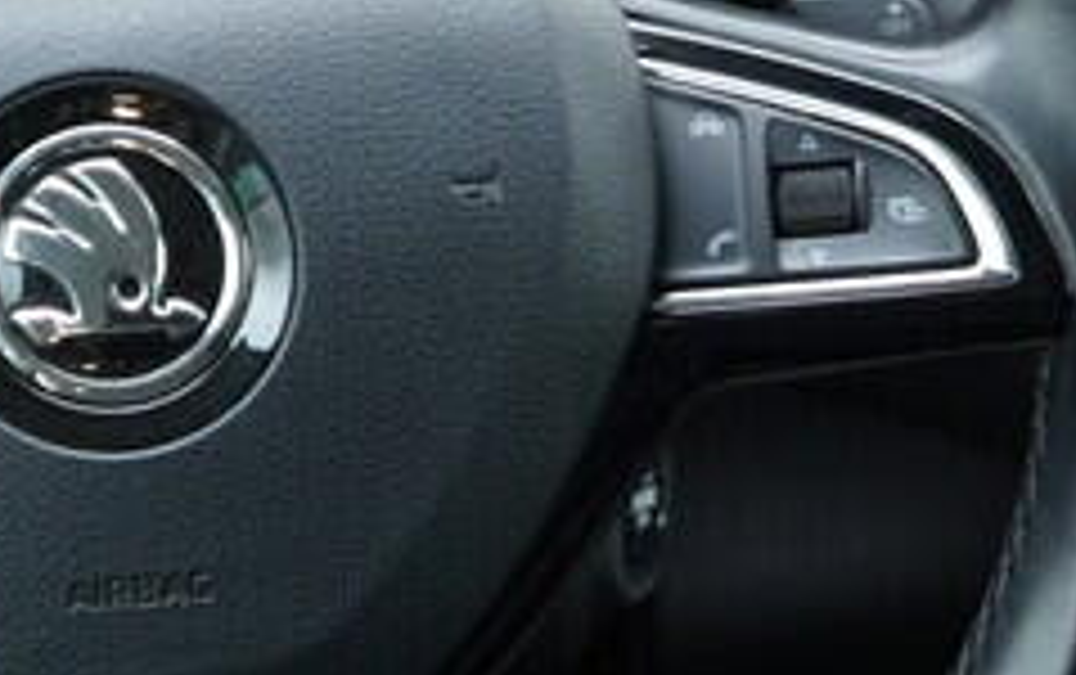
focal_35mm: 157
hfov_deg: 13.2
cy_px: 488
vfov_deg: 8.4
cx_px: 869
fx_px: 4609
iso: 320
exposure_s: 1/40
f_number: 2.8
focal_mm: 24
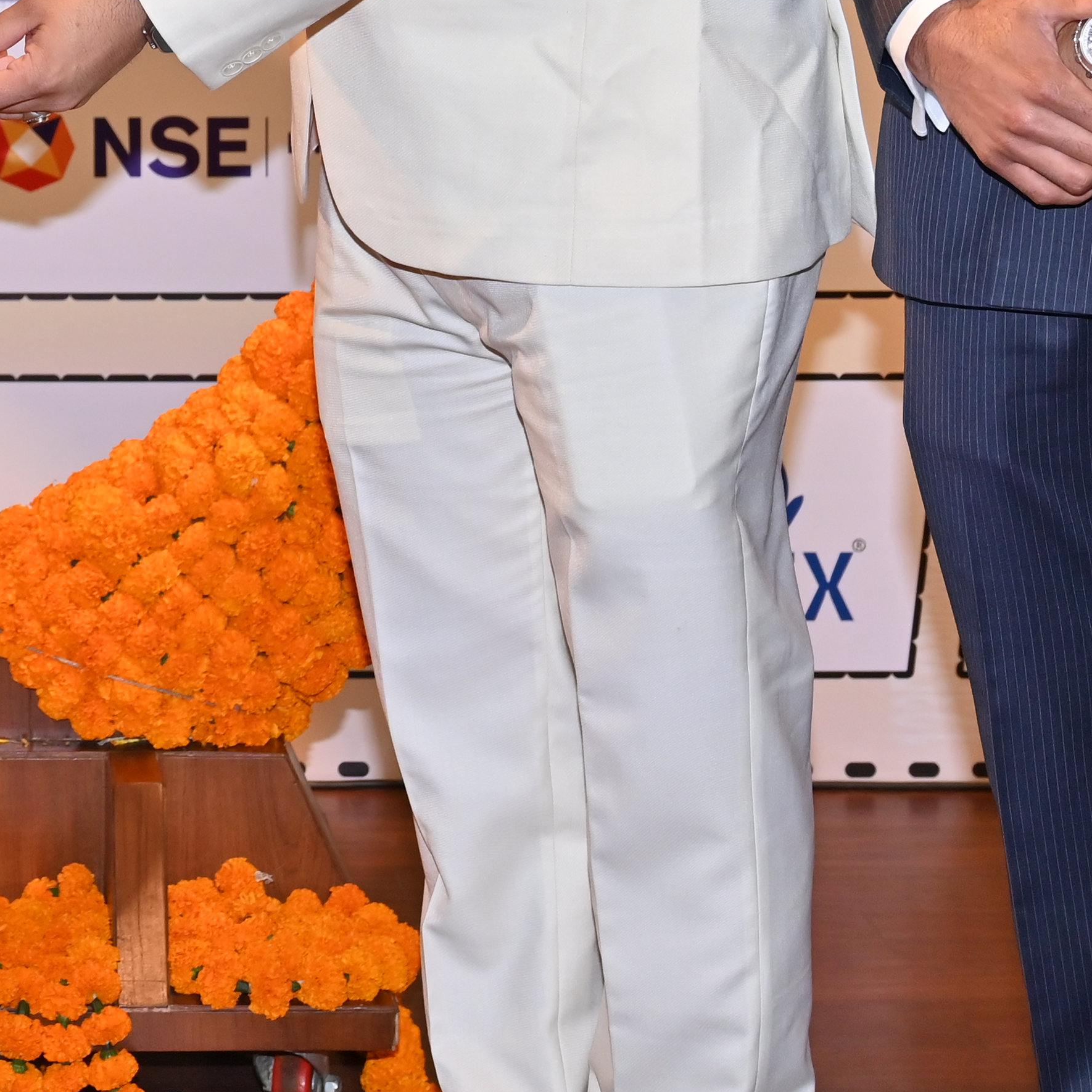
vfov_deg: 14.4
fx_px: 4247
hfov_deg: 14.3
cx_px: -168
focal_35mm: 119
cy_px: -60
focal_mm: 41
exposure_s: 1/160
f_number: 5.6
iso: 400
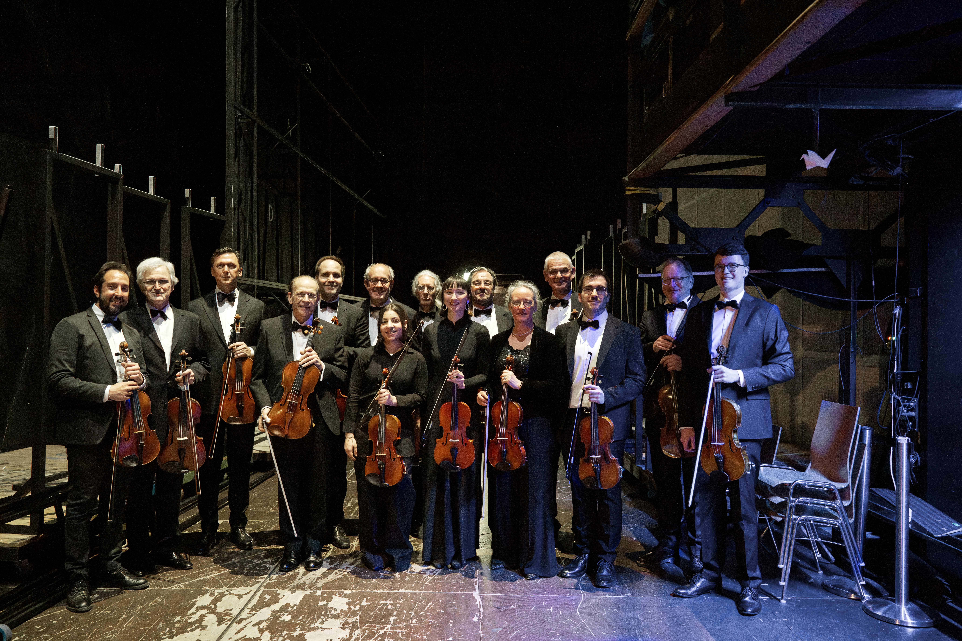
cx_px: 481
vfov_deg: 44.3
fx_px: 788
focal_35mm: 30
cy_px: 320
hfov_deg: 62.8
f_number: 3.5
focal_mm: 29.5
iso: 25600
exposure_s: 1/80
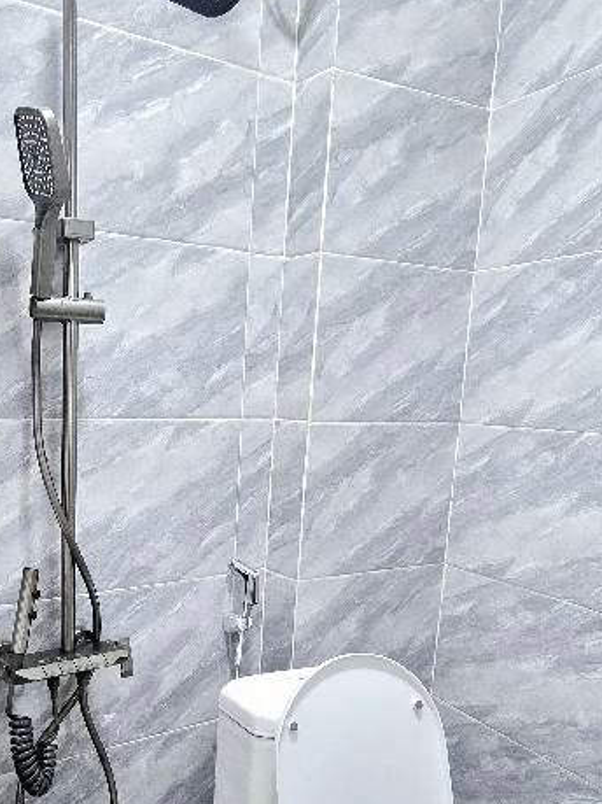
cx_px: 102
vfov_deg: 60.6
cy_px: 515
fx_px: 673
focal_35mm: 29
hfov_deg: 45.2
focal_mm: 2.2
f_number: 2.2
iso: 320
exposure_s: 1/50
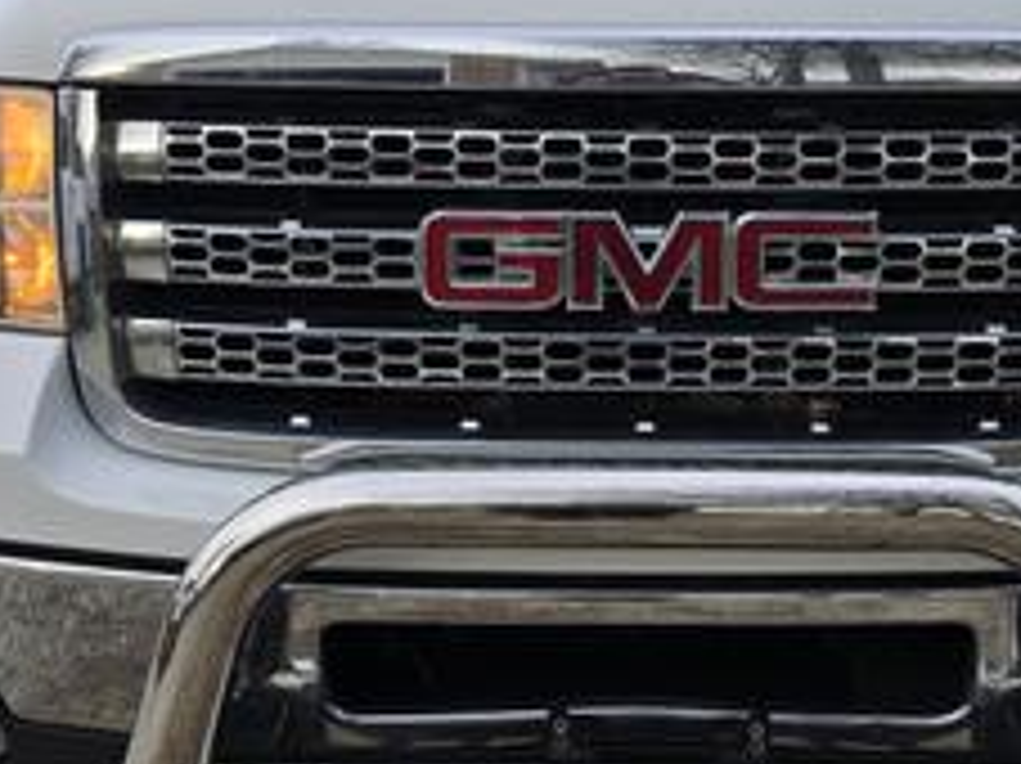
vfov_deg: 28.4
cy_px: 283
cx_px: 612
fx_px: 1503
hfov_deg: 37.4
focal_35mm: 51
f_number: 1.7
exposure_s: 1/180
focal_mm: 6.3
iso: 16
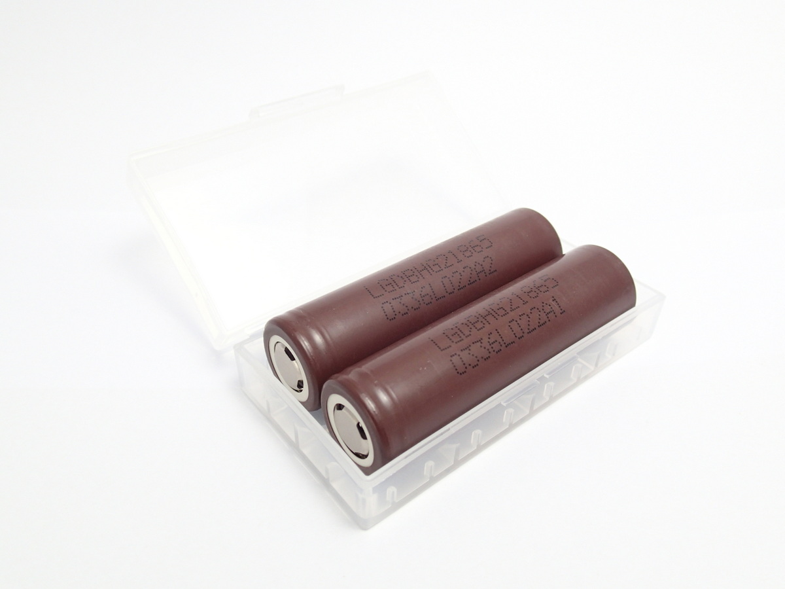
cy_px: 294
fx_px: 680
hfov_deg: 60.0
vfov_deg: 46.8
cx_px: 392
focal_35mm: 30
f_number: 3.2
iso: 200
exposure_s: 1/40
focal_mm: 5.5
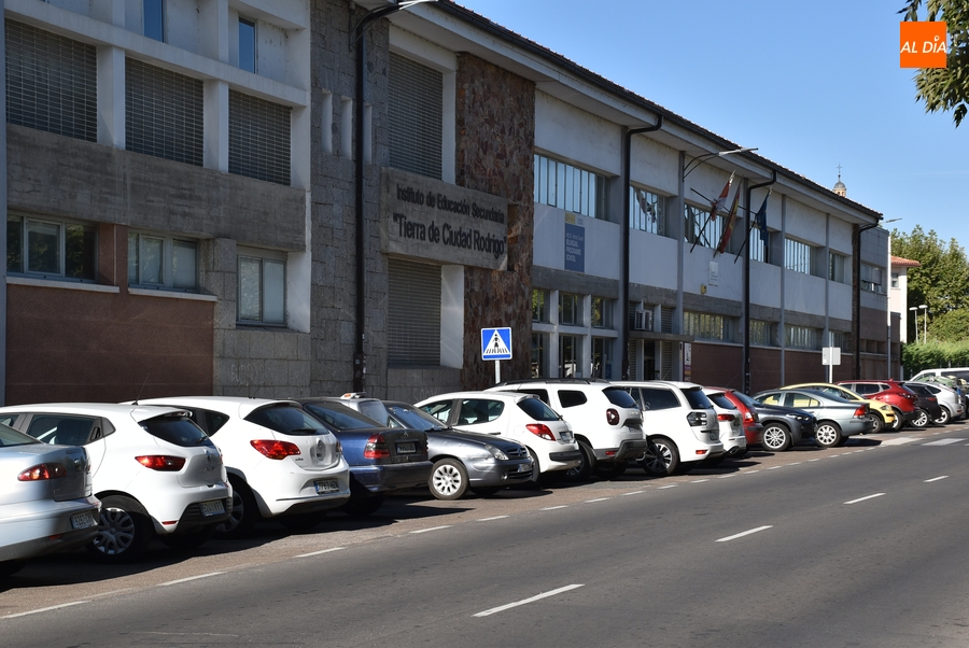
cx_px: 484
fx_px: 2101
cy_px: 324
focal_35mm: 78
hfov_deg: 26.0
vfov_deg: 17.5
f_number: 10
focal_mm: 52
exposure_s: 1/400
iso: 200
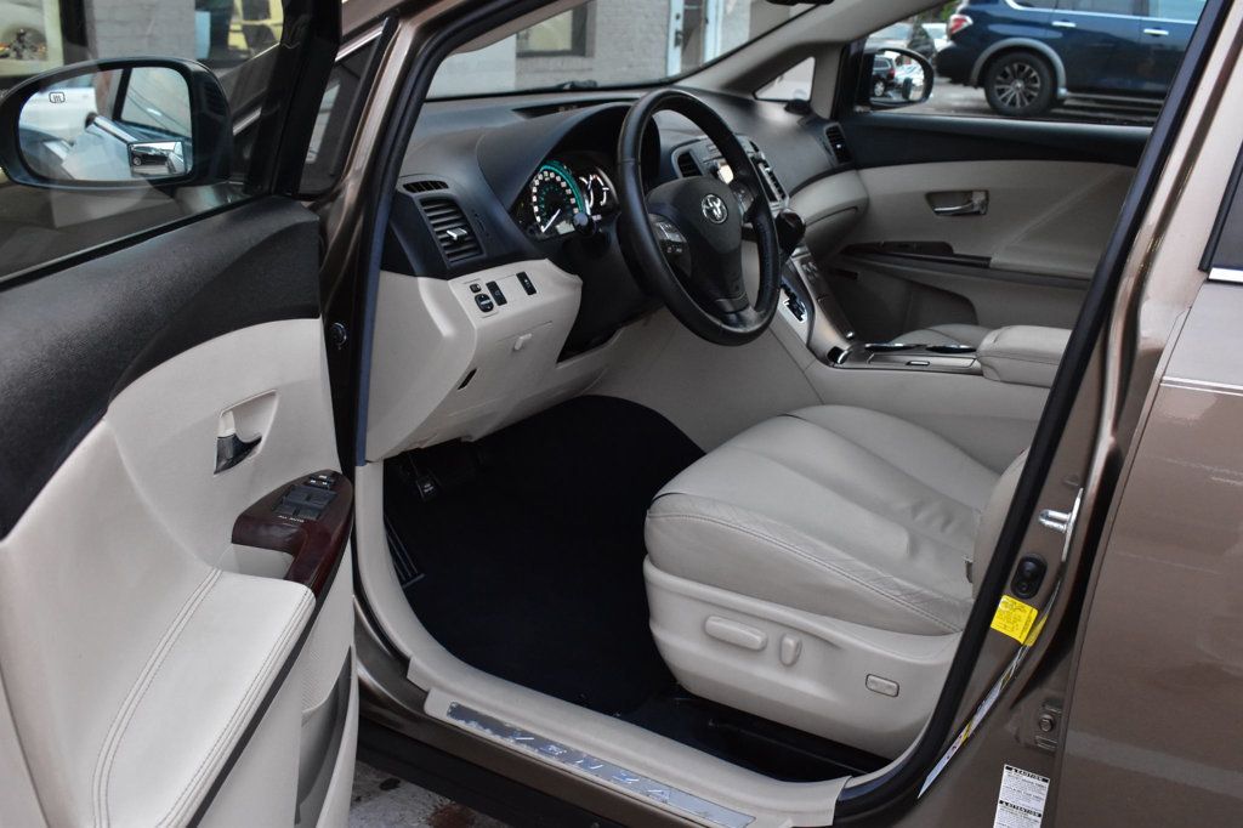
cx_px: 622
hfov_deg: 53.1
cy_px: 414
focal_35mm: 36
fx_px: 1243
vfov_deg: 36.8
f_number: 8
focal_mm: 24
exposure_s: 1/60
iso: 2500
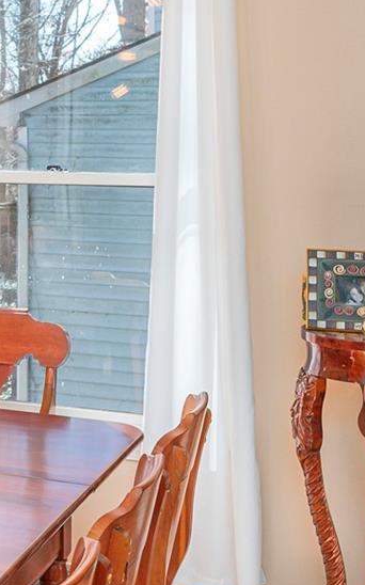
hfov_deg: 14.6
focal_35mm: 80
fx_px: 1275
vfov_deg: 25.5
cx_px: -258
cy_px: 129
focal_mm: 21
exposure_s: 1/200
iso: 320
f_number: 7.1
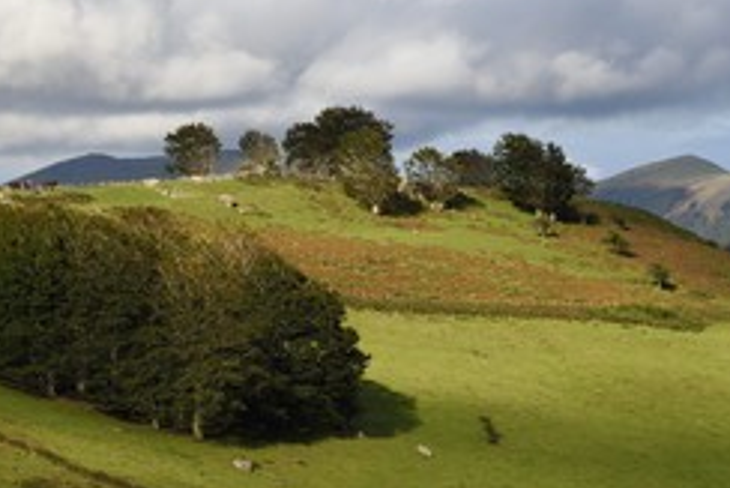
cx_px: 305
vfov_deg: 6.4
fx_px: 4362
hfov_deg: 9.6
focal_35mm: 215
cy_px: 335
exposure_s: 1/250
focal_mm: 125
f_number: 11
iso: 200
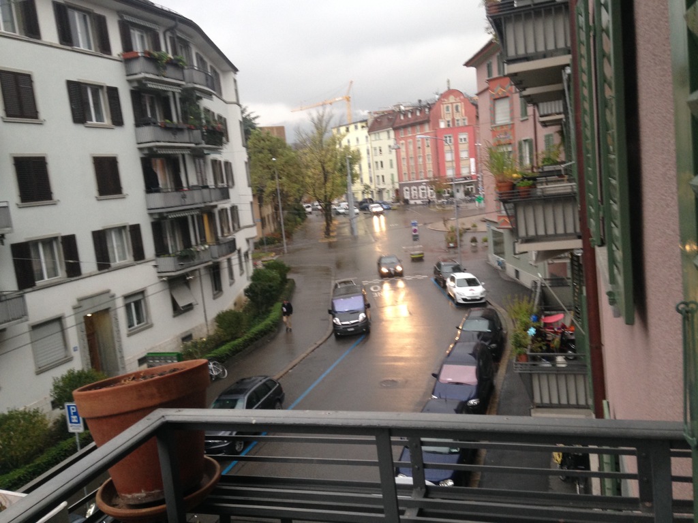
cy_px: 262
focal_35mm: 33
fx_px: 665
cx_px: 349
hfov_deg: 55.4
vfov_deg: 42.9
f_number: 2.4
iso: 80
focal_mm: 4.12
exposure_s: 1/20
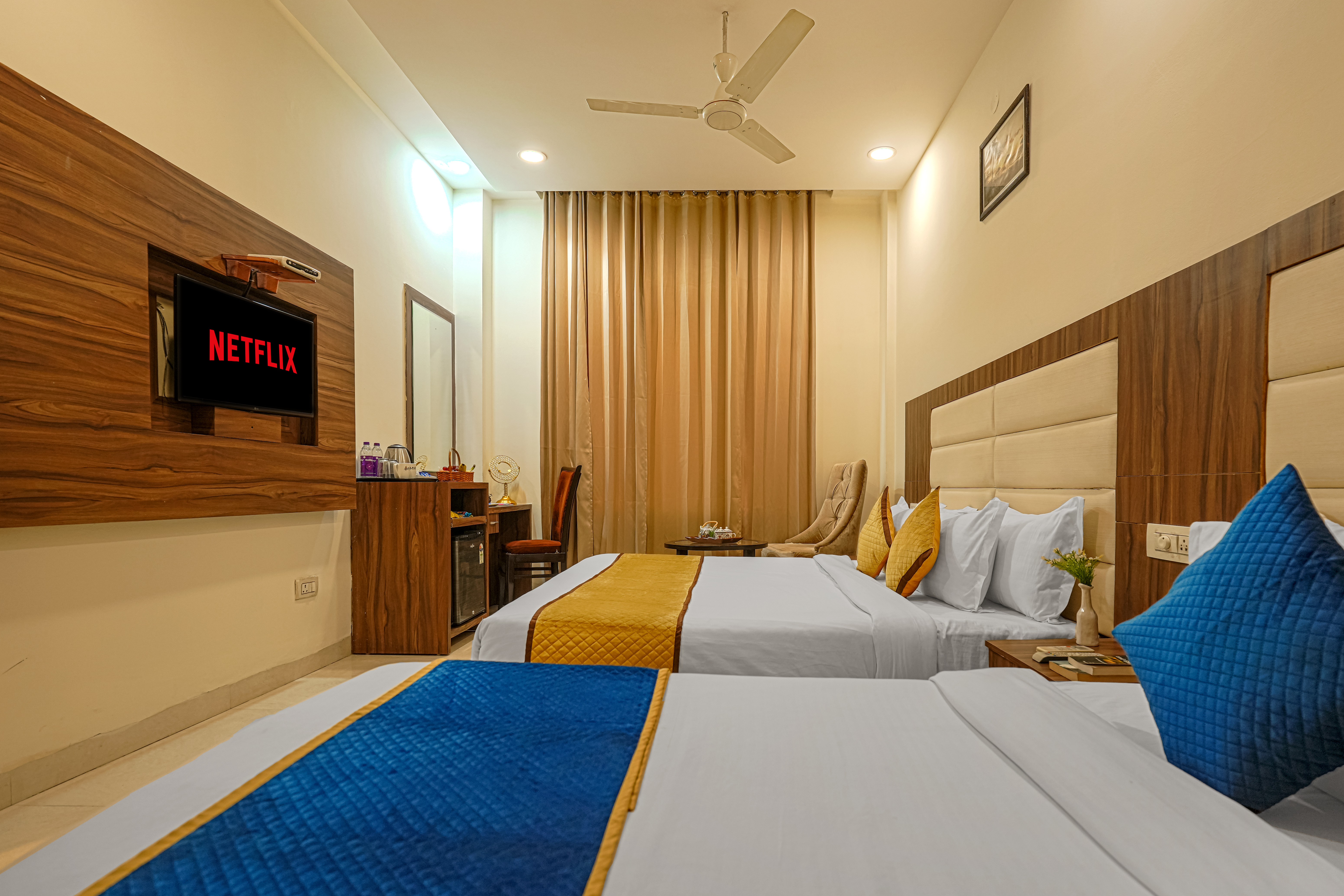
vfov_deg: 67.1
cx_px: 722
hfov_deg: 89.8
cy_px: 502
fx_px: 672
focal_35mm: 18
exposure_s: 1/25
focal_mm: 16
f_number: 4
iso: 640
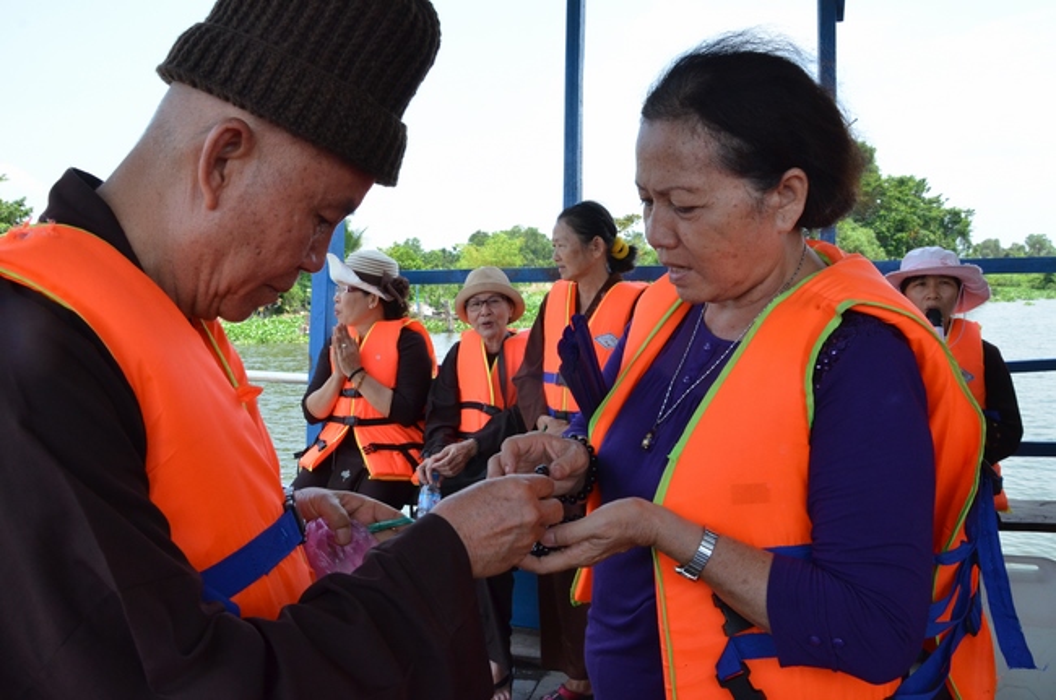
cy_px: 350
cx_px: 528
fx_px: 791
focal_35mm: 27
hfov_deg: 67.5
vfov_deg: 47.8
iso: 1600
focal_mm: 18
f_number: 13
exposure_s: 1/640
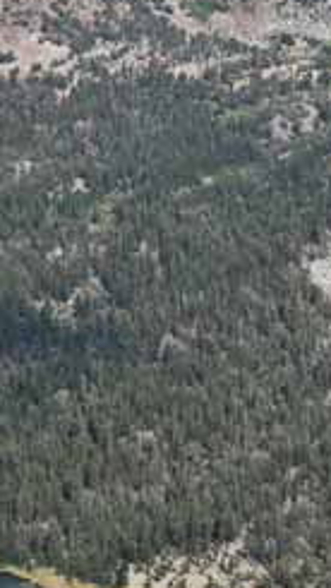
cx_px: -326
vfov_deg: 16.5
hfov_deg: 8.8
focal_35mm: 130
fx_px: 2026
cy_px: 298
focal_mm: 38
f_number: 5.6
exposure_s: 1/1000
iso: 100
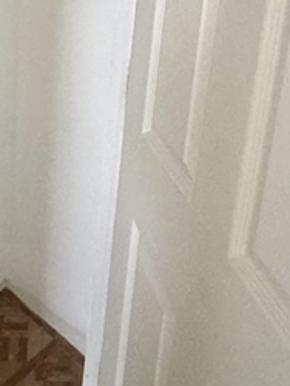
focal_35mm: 43
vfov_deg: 39.7
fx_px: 480
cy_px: 19
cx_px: 35
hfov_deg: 32.2
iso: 1250
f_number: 2.2
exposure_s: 1/60
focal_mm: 2.22
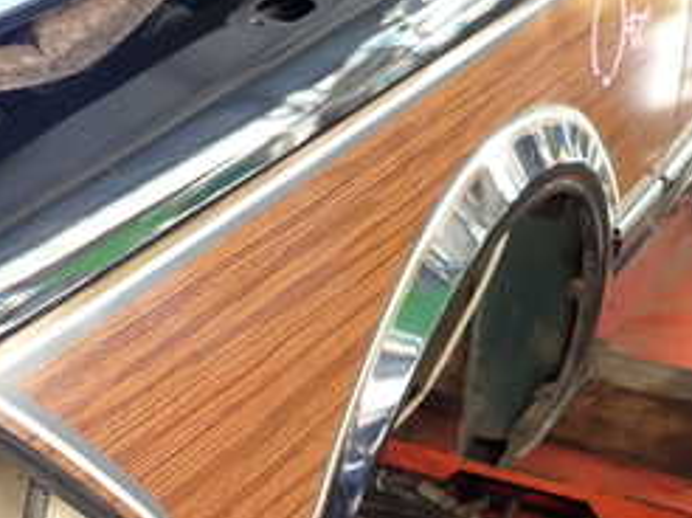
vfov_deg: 22.8
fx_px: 1218
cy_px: 543
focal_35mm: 61
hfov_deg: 31.2
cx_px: 186
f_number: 2
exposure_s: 1/125
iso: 160
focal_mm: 4.5
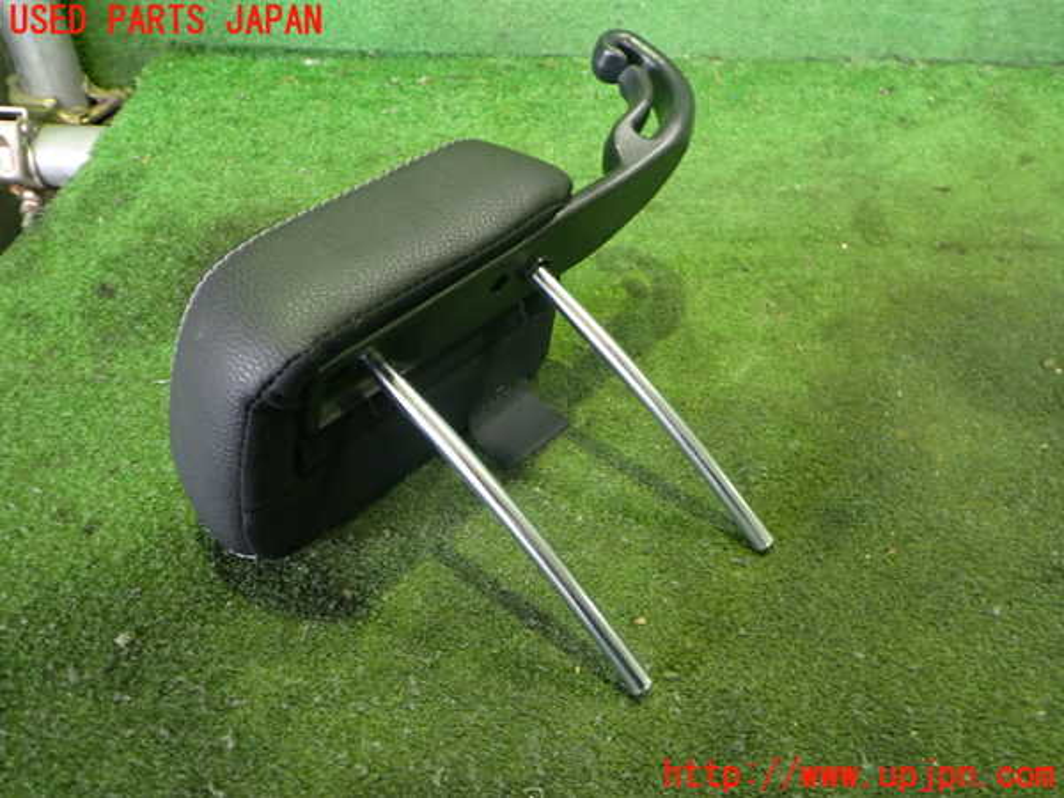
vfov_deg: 46.8
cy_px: 399
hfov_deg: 60.0
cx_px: 532
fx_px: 922
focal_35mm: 30
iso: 800
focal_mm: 5.4
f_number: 2.3
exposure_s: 1/30
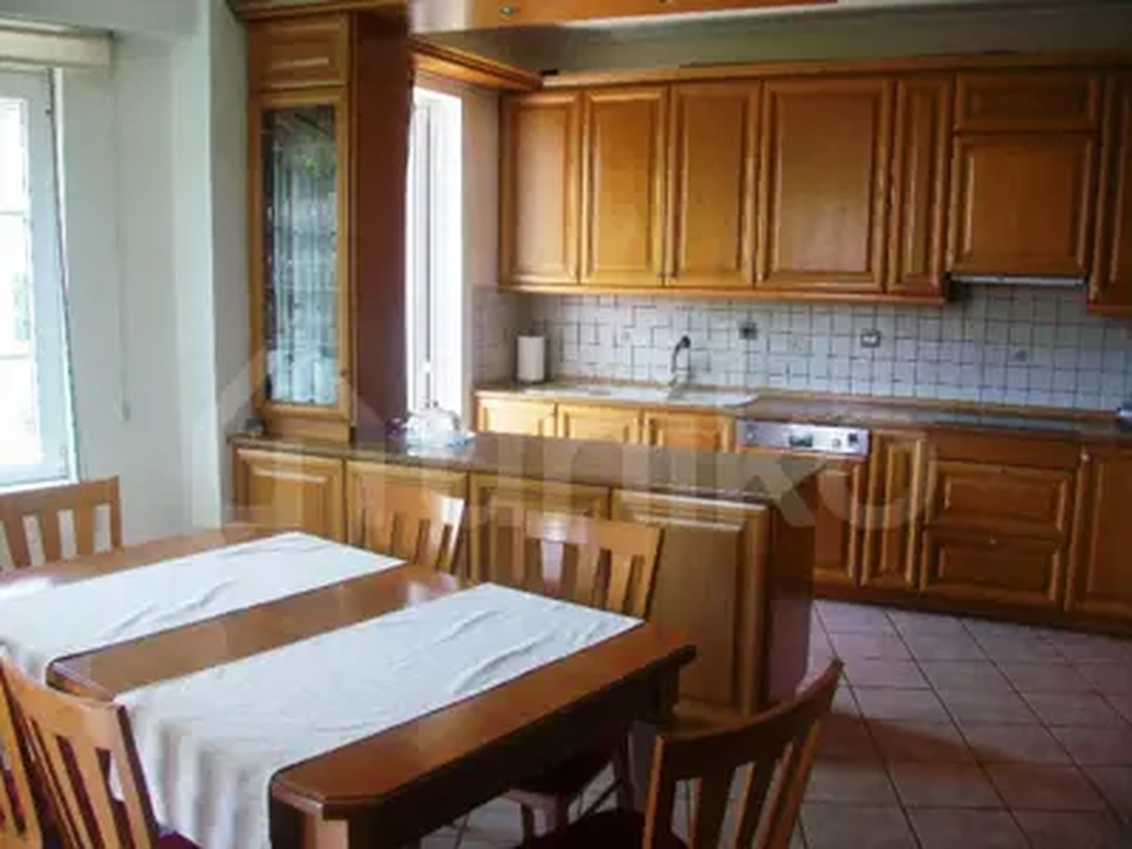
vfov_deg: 44.2
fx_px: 1046
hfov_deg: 56.8
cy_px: 424
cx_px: 566
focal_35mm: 32
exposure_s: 1/60
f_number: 2.8
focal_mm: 5.7
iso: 111
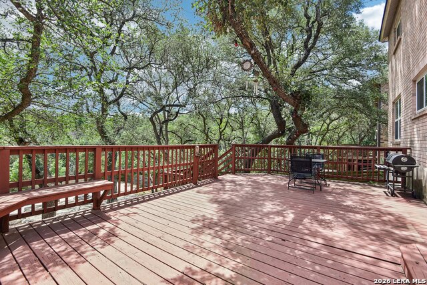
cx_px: 214
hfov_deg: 96.7
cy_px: 142
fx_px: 190
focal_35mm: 16
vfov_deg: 73.8
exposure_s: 1/160
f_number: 8
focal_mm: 16
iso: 400
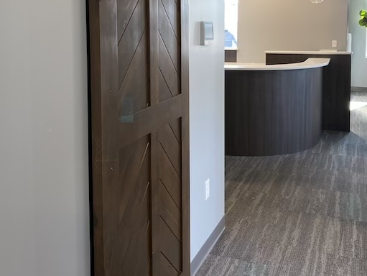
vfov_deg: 34.3
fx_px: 435
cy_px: 62
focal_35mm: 41
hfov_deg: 45.7
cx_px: 180
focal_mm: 4.25
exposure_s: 1/60
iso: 64
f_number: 1.8
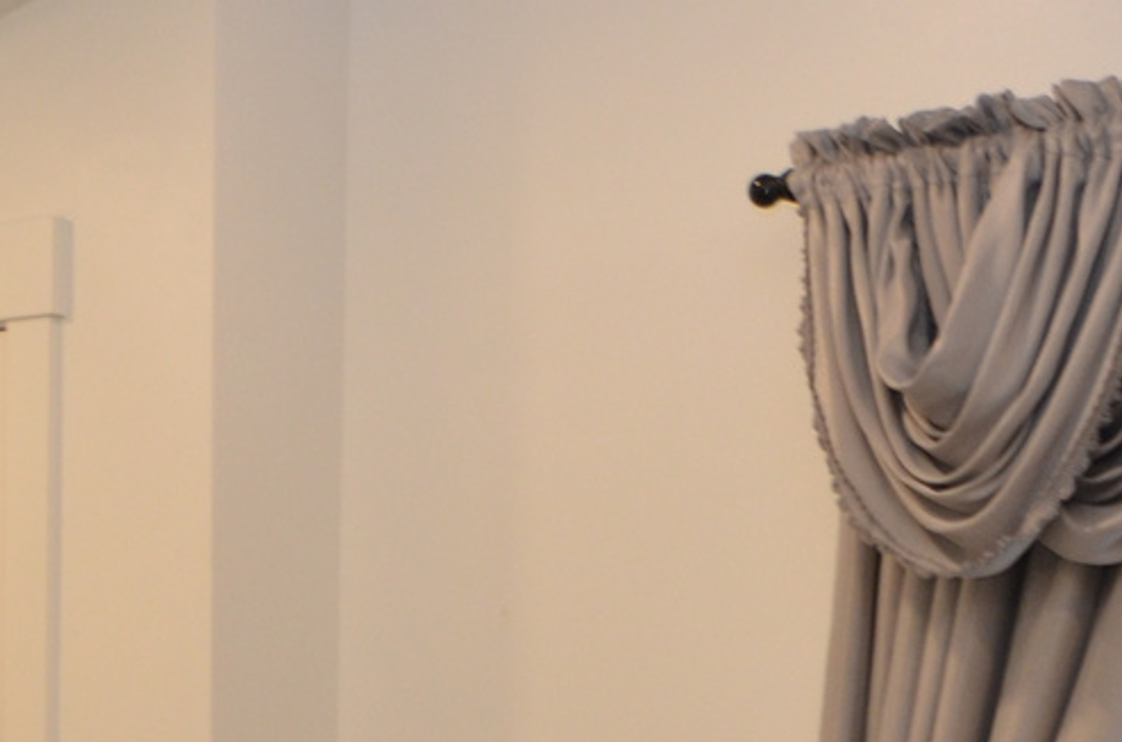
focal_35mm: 112
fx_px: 3483
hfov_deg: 18.3
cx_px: 409
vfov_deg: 11.8
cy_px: 1035
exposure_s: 1/60
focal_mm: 18
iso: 400
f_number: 4
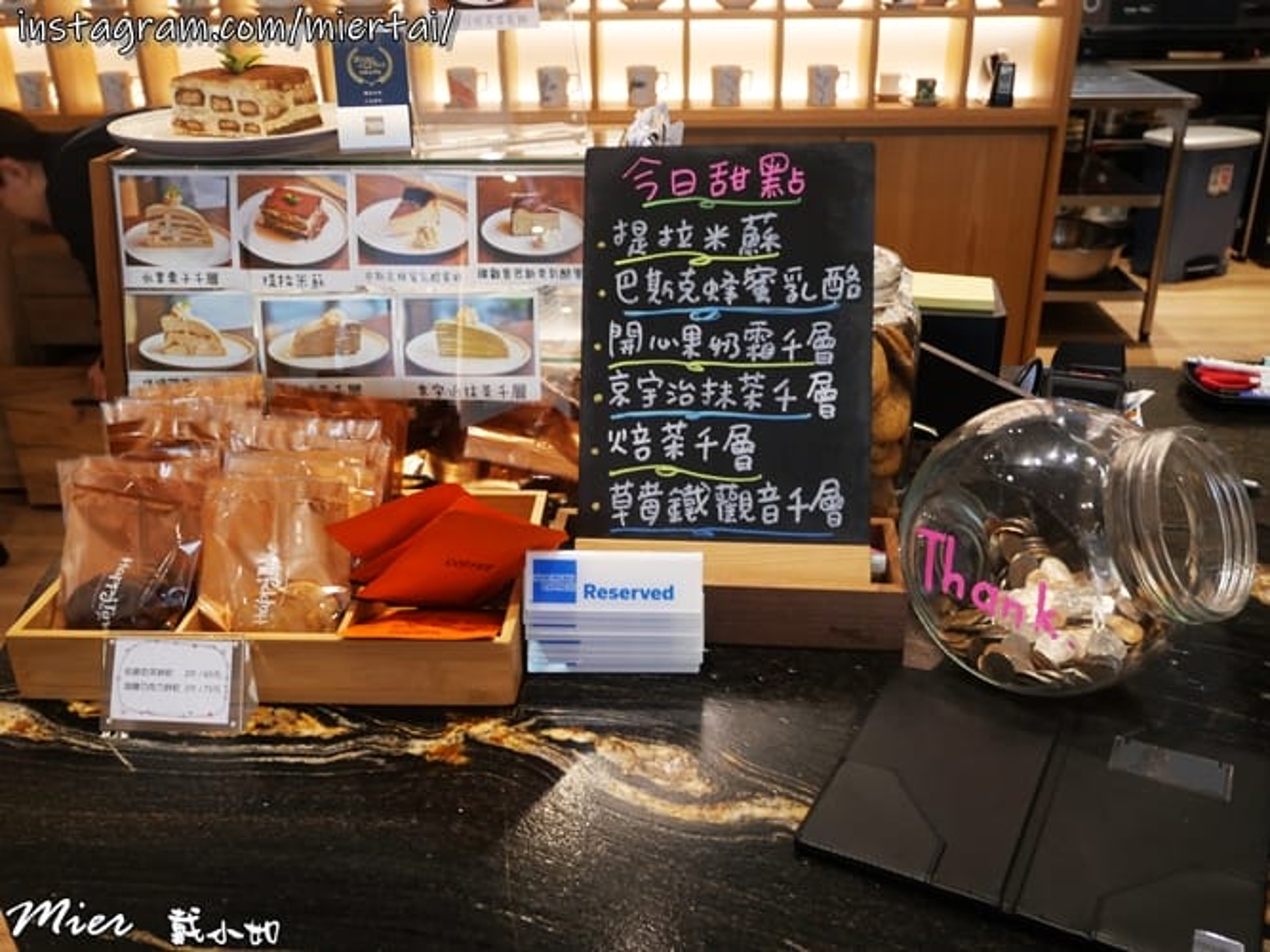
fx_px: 1174
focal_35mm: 32
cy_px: 476
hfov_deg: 56.8
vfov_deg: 44.1
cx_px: 635
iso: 800
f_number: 3.9
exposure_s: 1/60
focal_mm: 16
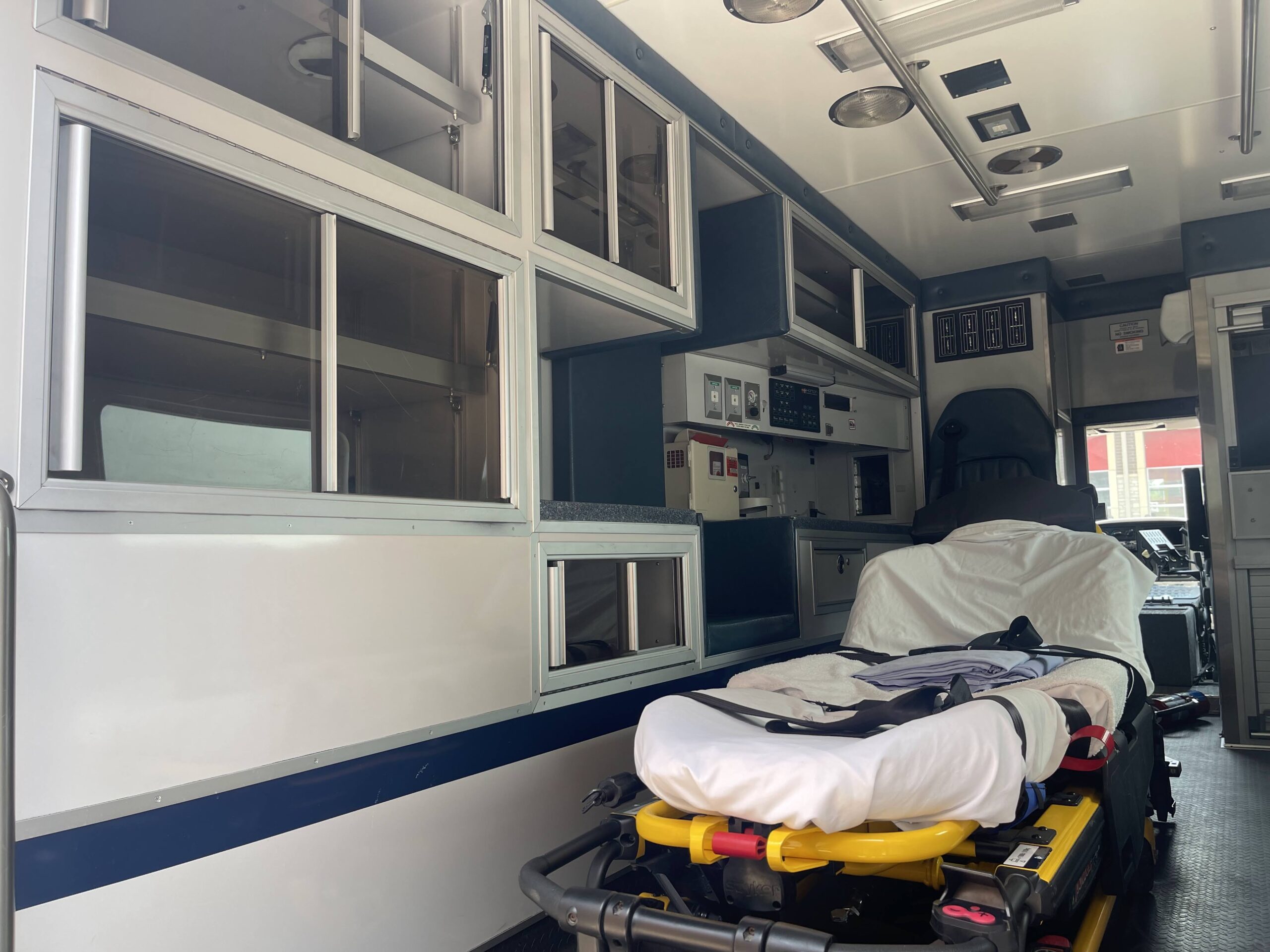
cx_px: 635
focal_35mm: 26
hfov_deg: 67.3
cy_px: 476
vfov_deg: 53.1
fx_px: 954
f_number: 1.6
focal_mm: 5.1
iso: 32
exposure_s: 1/135
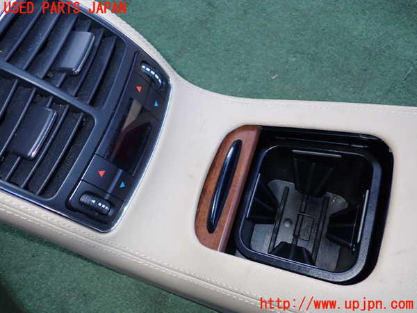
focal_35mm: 30
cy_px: 156
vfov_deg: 46.8
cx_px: 208
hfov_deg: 60.0
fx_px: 361
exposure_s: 1/30
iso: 200
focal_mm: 5.4
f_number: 6.3
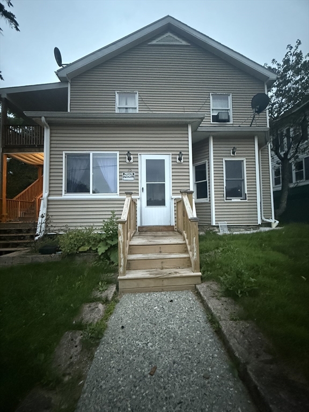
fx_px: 167
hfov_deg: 85.7
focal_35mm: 14
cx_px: 154
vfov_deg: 102.1
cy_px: 206
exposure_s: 1/40
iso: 1600
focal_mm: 2.22
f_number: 2.2
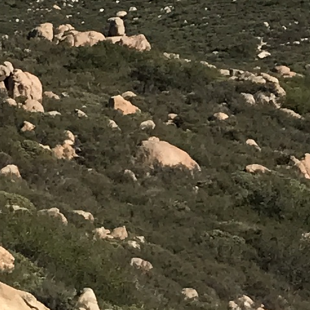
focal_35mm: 208
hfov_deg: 7.7
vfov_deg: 7.9
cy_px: -378
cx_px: -485
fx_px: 2107
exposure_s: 1/3690
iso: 20
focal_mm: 3.99
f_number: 1.8
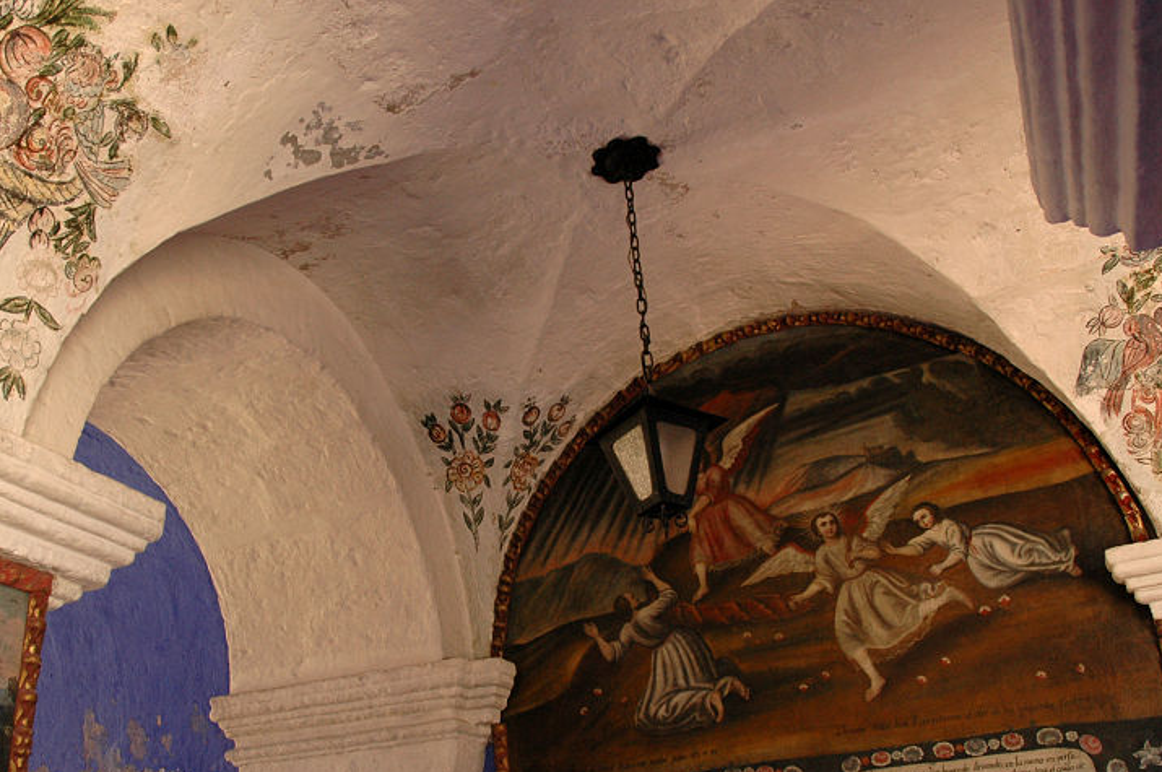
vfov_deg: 38.6
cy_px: 473
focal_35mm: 34
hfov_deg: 55.6
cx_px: 497
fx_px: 1096
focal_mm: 18
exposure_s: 1/80
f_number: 4.5
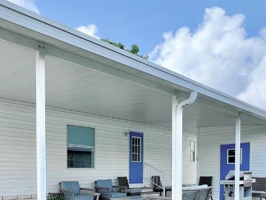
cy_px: 181
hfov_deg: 55.4
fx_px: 238
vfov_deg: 41.7
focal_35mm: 31
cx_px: 64
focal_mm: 1.57
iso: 32
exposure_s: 1/499
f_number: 1.8
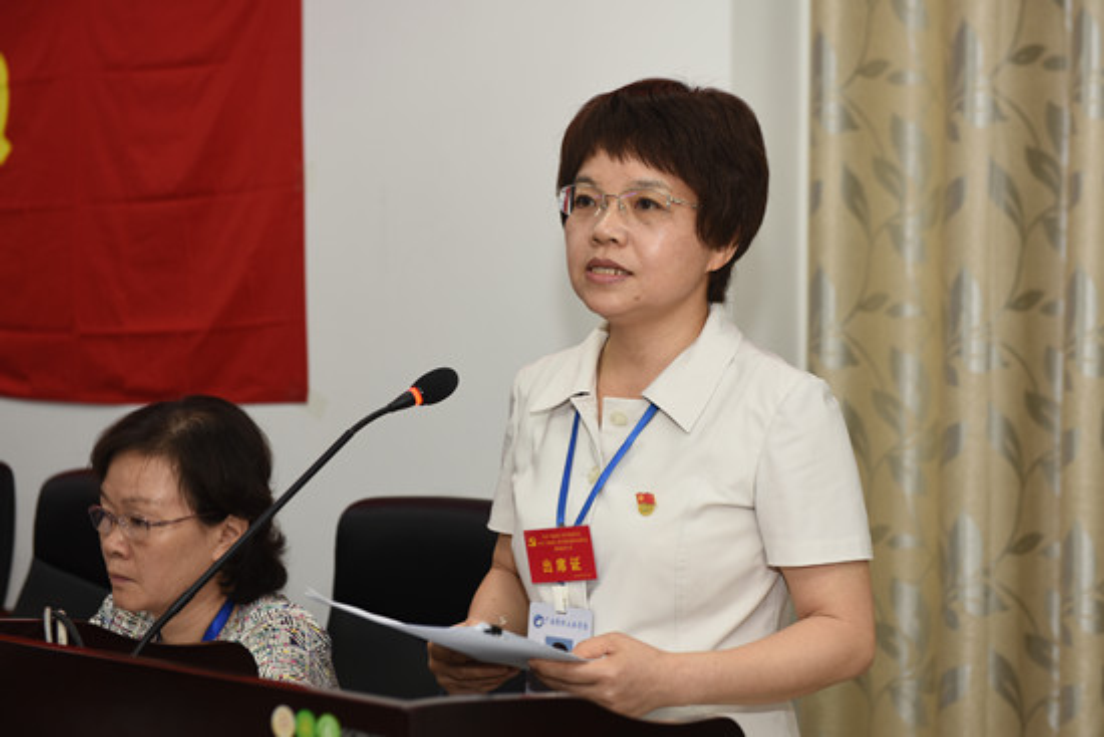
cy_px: 368
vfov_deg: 19.5
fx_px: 2147
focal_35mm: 70
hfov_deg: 28.8
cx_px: 552
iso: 400
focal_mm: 70
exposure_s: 1/60
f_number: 4
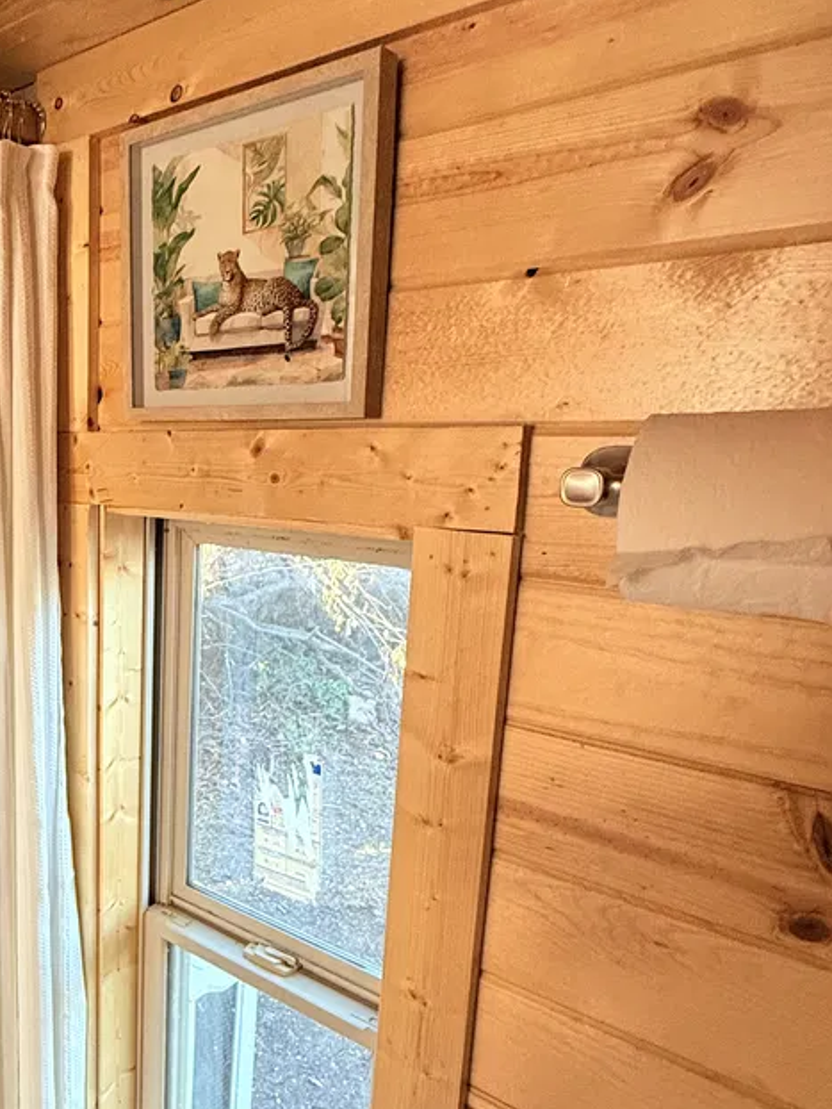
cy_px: 619
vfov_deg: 65.1
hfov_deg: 46.9
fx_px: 865
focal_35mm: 27
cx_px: 103
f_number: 2.2
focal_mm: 2.22
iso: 320
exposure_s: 1/90
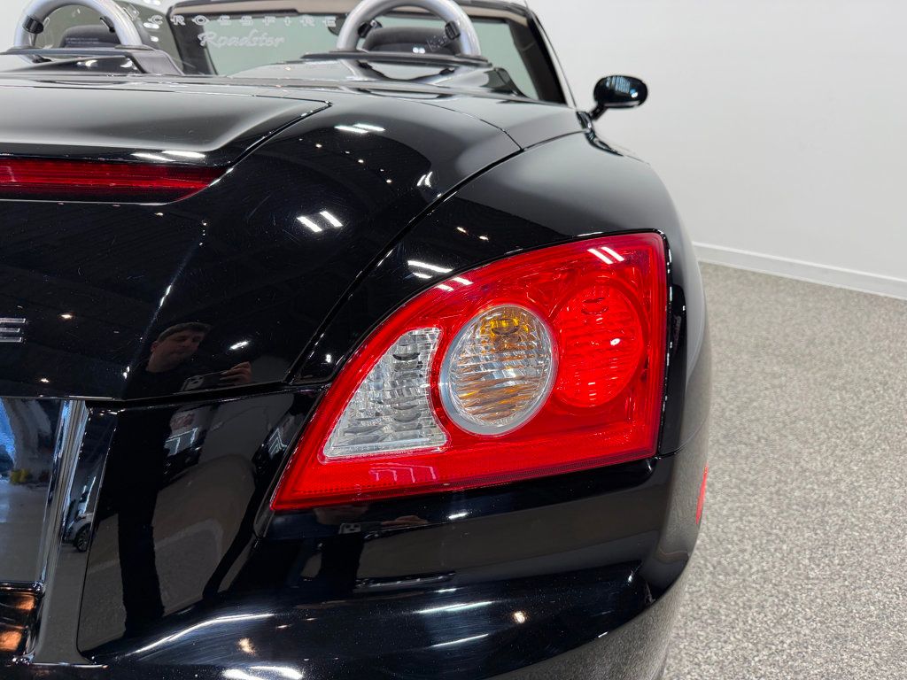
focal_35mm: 24
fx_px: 629
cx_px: 454
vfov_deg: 56.8
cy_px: 340
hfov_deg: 71.6
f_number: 1.78
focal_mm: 6.76
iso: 80
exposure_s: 1/120
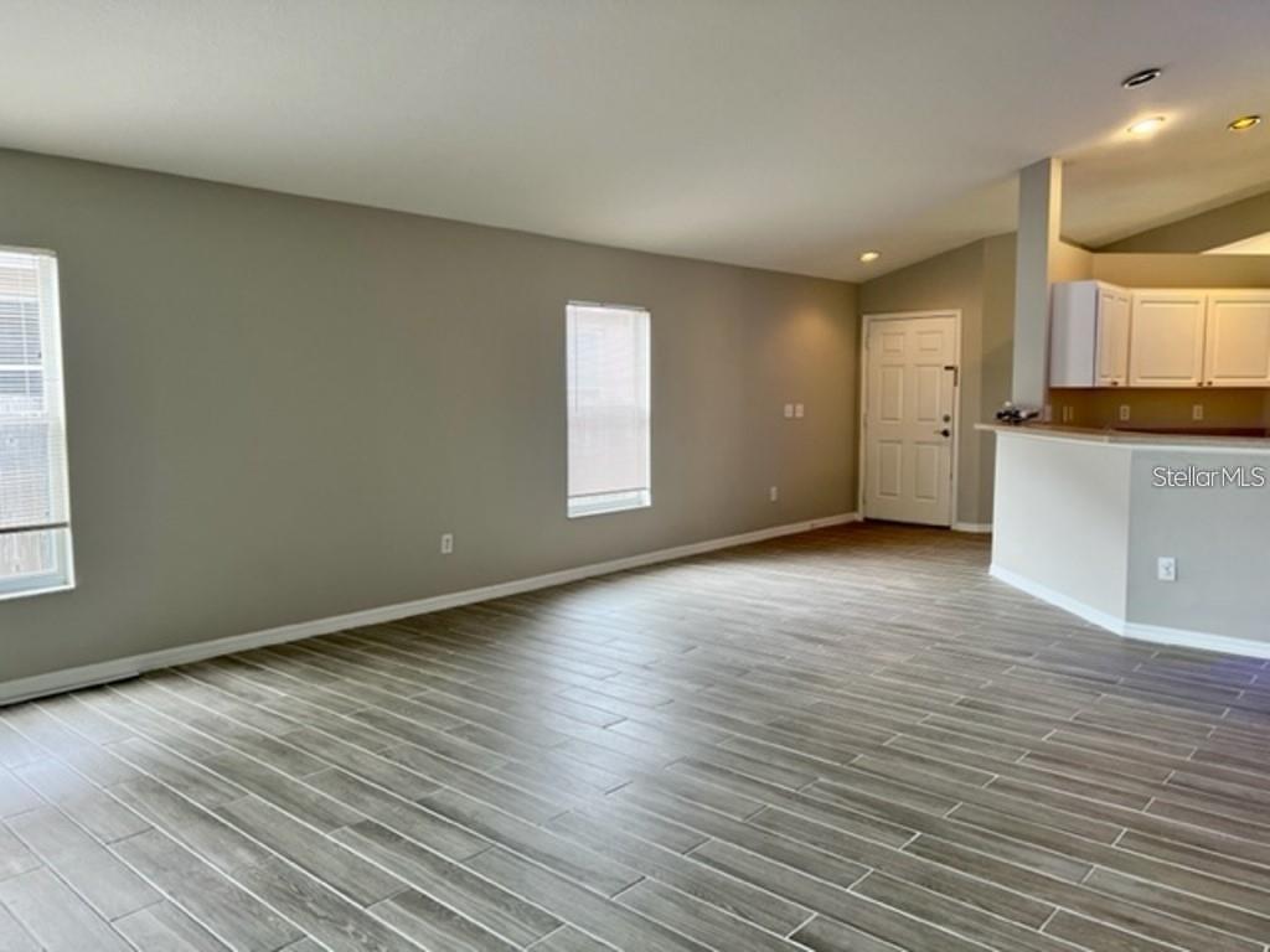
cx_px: 635
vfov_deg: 53.1
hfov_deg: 67.3
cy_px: 476
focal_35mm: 26
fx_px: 954
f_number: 1.5
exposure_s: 1/120
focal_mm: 5.7
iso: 100
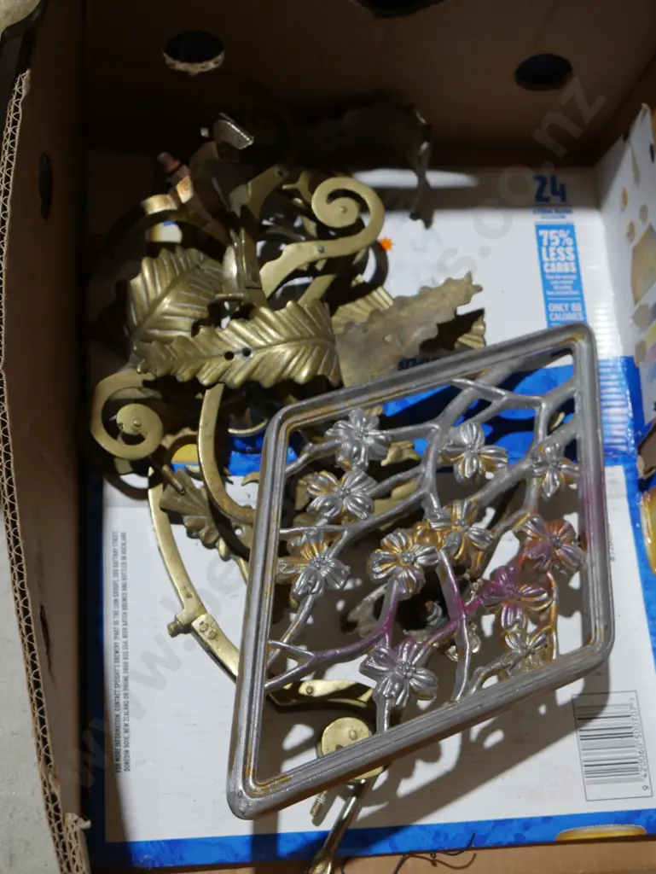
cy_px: 437
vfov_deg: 38.2
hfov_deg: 29.1
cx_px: 328
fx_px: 1262
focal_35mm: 50
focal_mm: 25
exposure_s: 1/60
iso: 500
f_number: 5.3
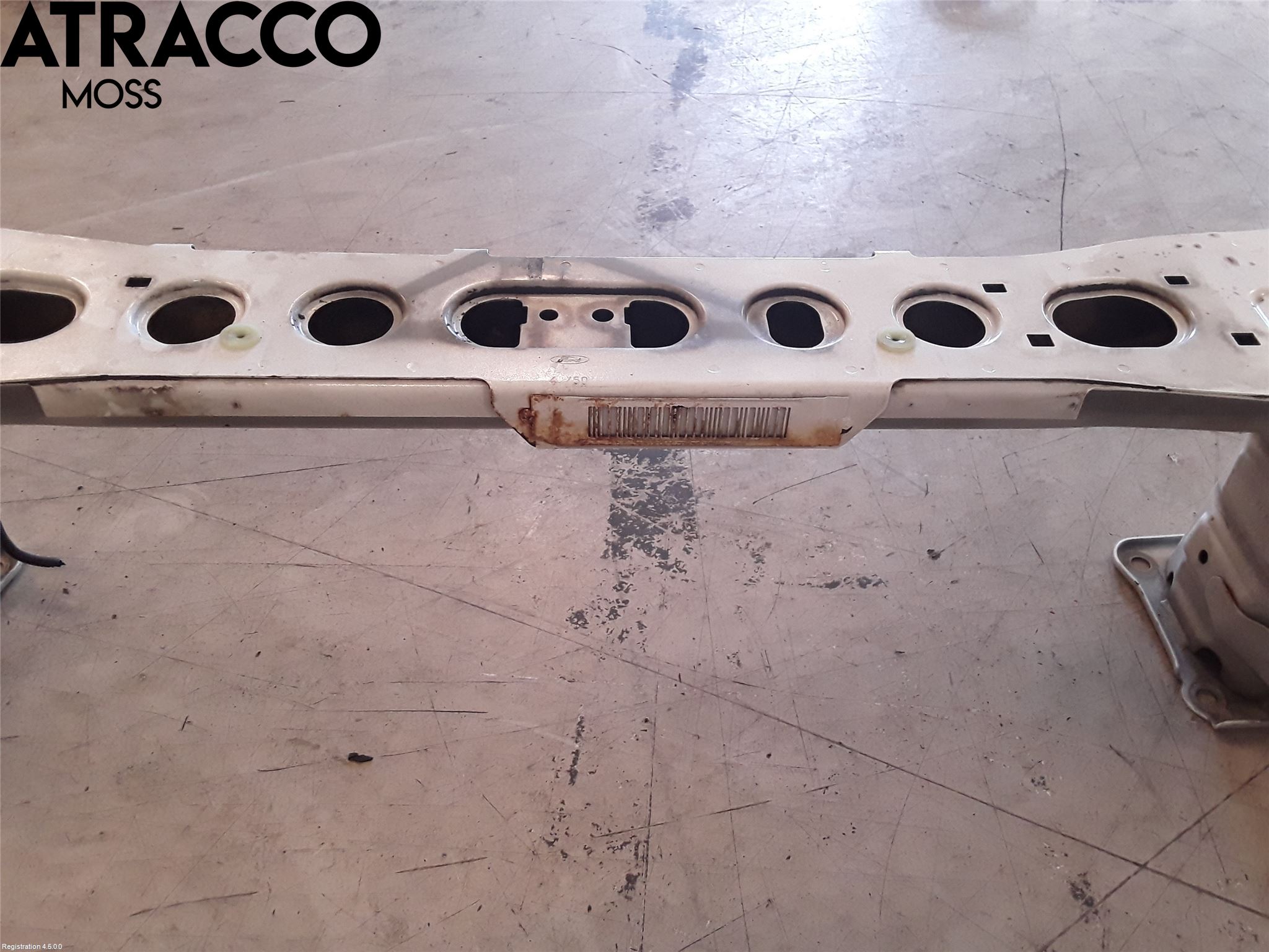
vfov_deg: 49.7
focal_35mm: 28
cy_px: 476
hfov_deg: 63.4
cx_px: 634
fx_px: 1026
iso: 100
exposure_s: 1/100
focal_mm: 2.91
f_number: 1.9
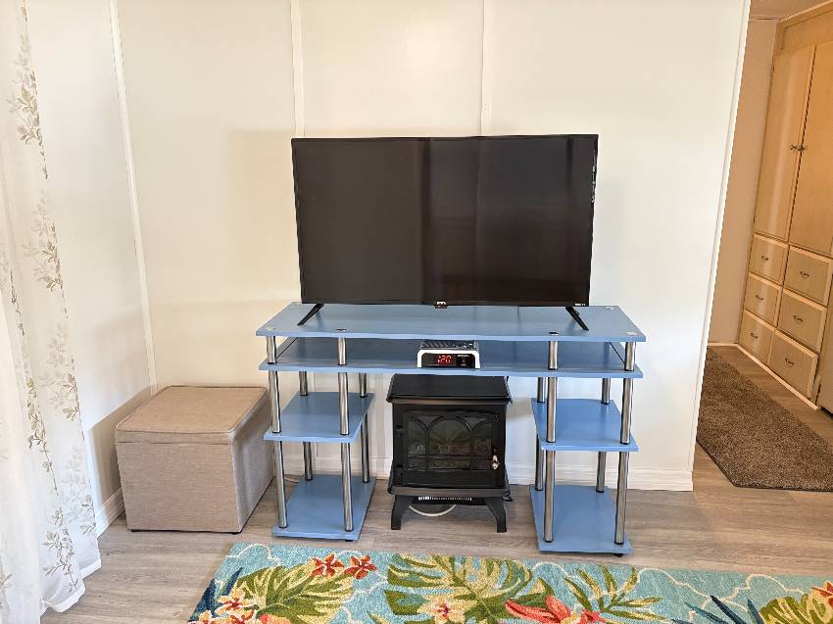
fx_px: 625
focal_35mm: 26
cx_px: 416
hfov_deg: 67.3
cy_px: 312
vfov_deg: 53.0
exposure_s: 1/60
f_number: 1.6
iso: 320
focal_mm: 5.96
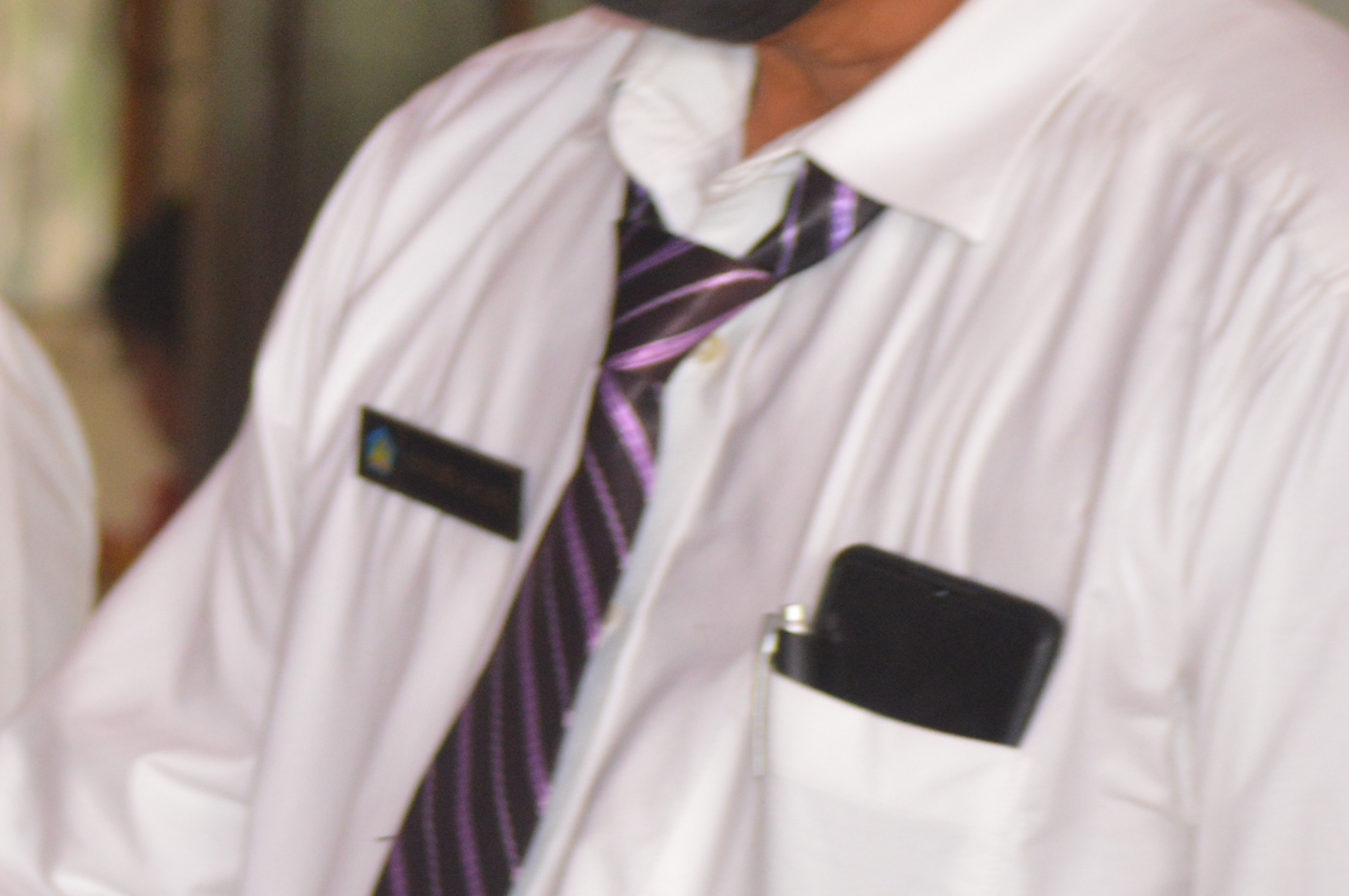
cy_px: 219
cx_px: -736
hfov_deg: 7.8
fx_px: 9754
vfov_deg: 5.3
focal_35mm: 261
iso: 560
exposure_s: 1/60
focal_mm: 55
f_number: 4
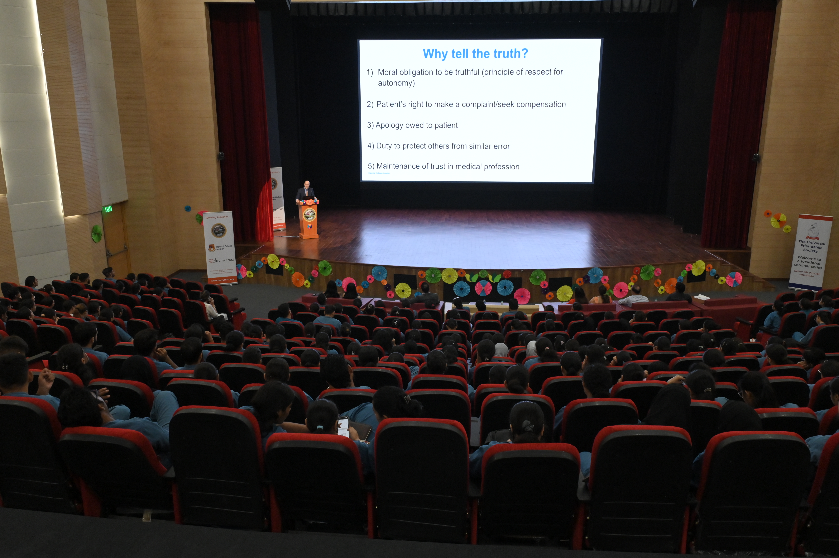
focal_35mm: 28
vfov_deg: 45.6
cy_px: 279
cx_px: 420
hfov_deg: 64.6
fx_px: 664
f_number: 10
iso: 3200
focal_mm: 28.5
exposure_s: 1/50
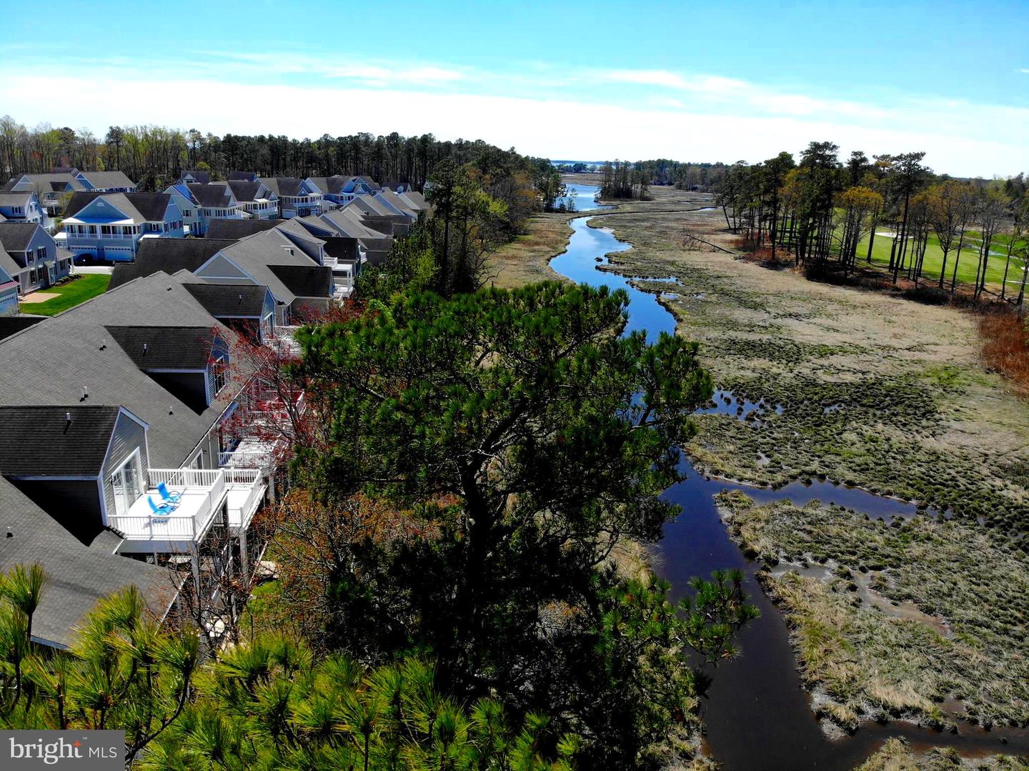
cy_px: 386
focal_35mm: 24
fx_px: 713
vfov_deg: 56.8
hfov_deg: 71.6
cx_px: 514
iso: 100
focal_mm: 4.5
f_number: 2.8
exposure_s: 1/970
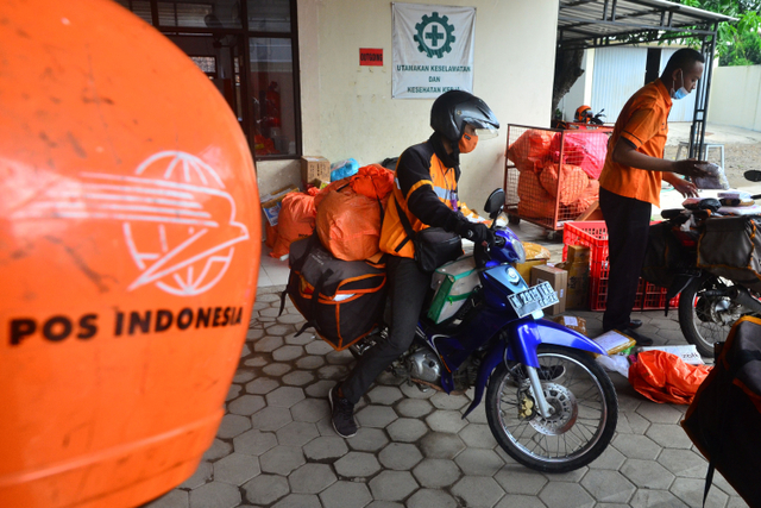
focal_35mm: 24
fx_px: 507
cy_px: 254
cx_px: 380
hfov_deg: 73.7
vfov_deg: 53.2
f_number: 9.5
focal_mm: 16
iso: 800
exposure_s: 1/350
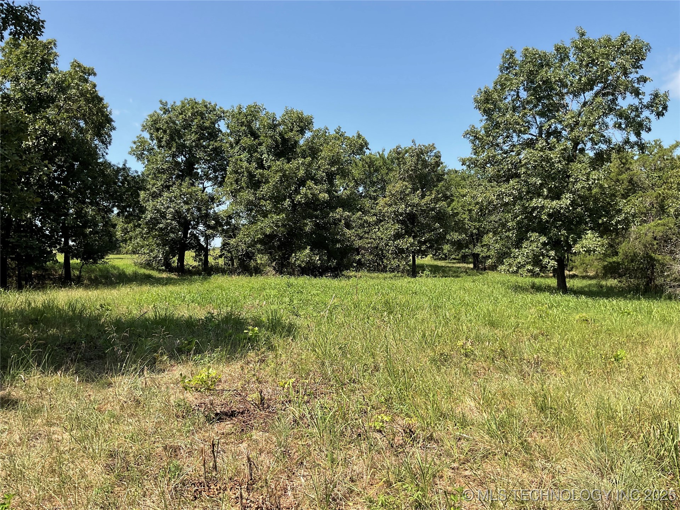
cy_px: 255
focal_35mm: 29
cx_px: 340
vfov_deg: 48.2
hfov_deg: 61.7
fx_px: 570
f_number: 1.8
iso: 16
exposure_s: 1/1015
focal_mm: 3
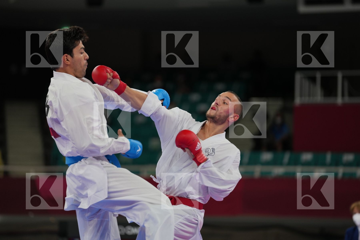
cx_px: 180
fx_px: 1710
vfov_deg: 8.0
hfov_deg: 12.0
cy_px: 120
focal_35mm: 171
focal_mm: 171
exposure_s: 1/1000
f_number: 2.8
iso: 500
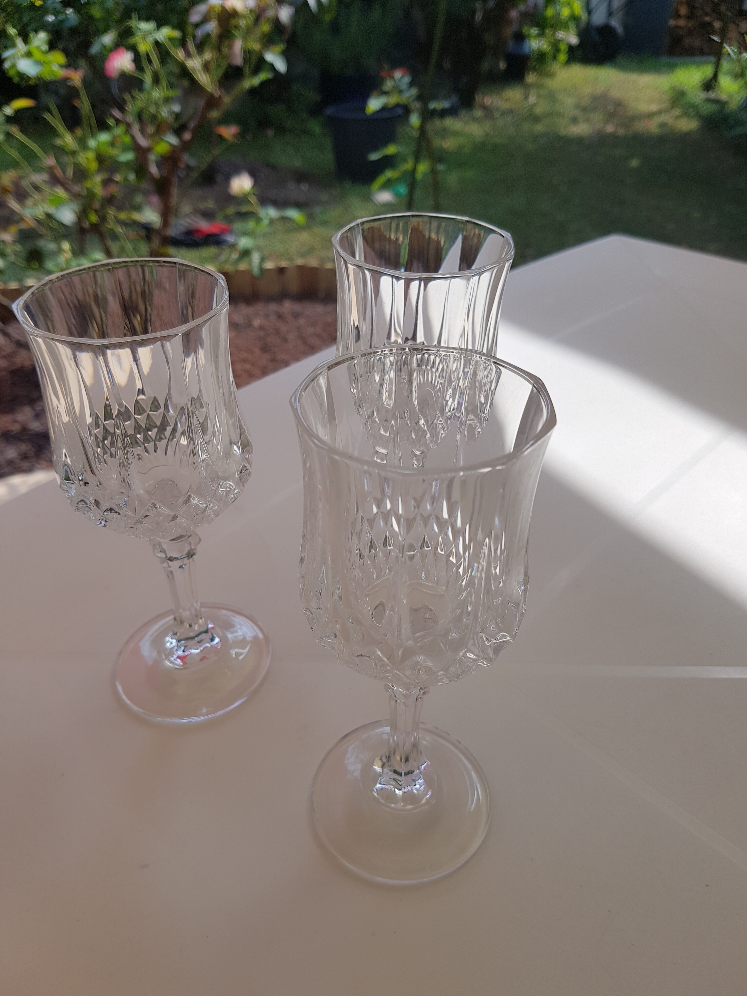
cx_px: 374
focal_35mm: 26
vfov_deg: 67.3
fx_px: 748
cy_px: 498
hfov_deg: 53.1
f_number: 1.7
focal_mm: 4.2
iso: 50
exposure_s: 1/898
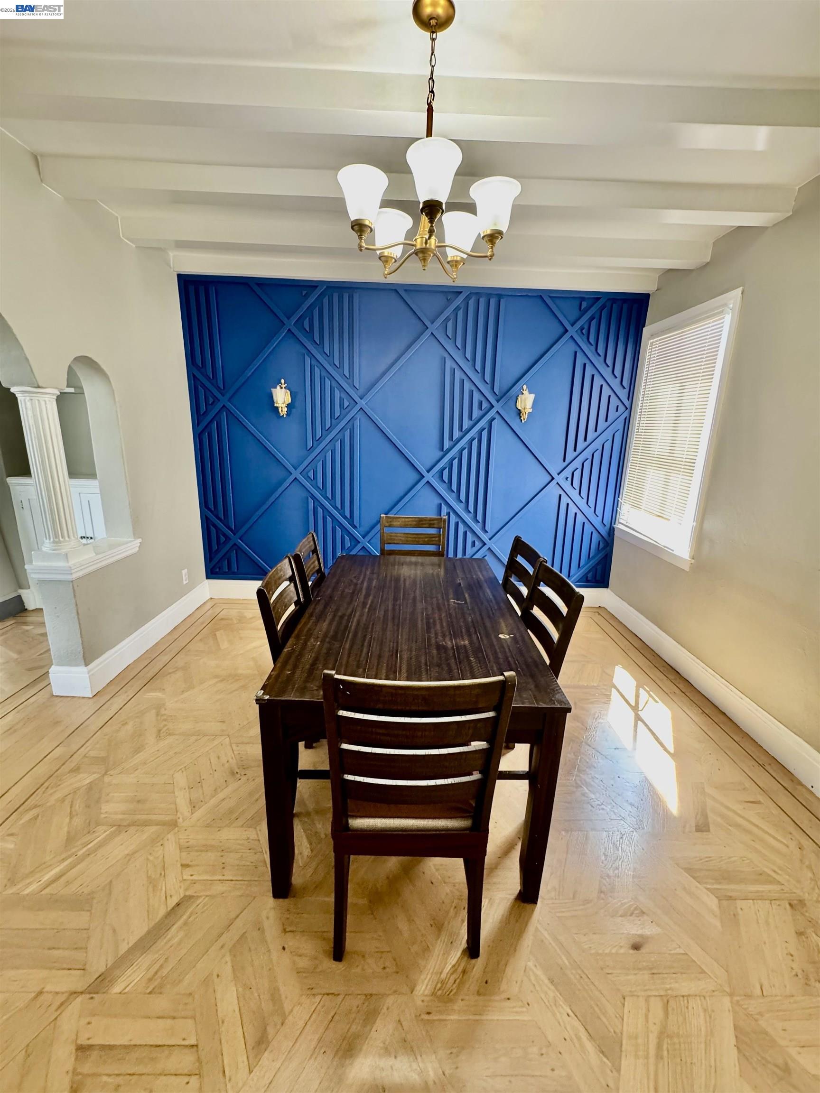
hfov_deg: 85.7
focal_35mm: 14
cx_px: 410
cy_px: 546
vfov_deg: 102.1
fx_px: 442
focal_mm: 2.22
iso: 400
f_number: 2.2
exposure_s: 1/60
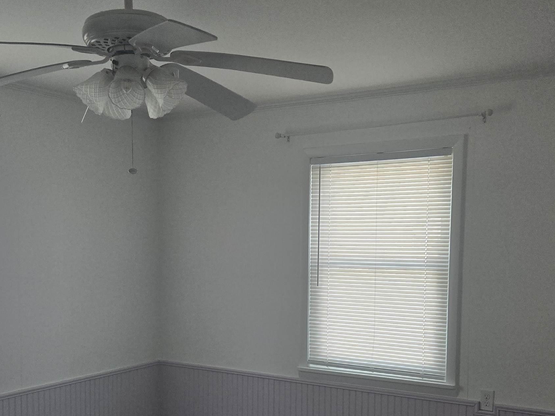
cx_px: 247
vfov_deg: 33.5
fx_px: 673
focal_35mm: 42
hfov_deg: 44.7
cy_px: 322
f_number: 1.8
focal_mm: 5.4
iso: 160
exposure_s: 1/120
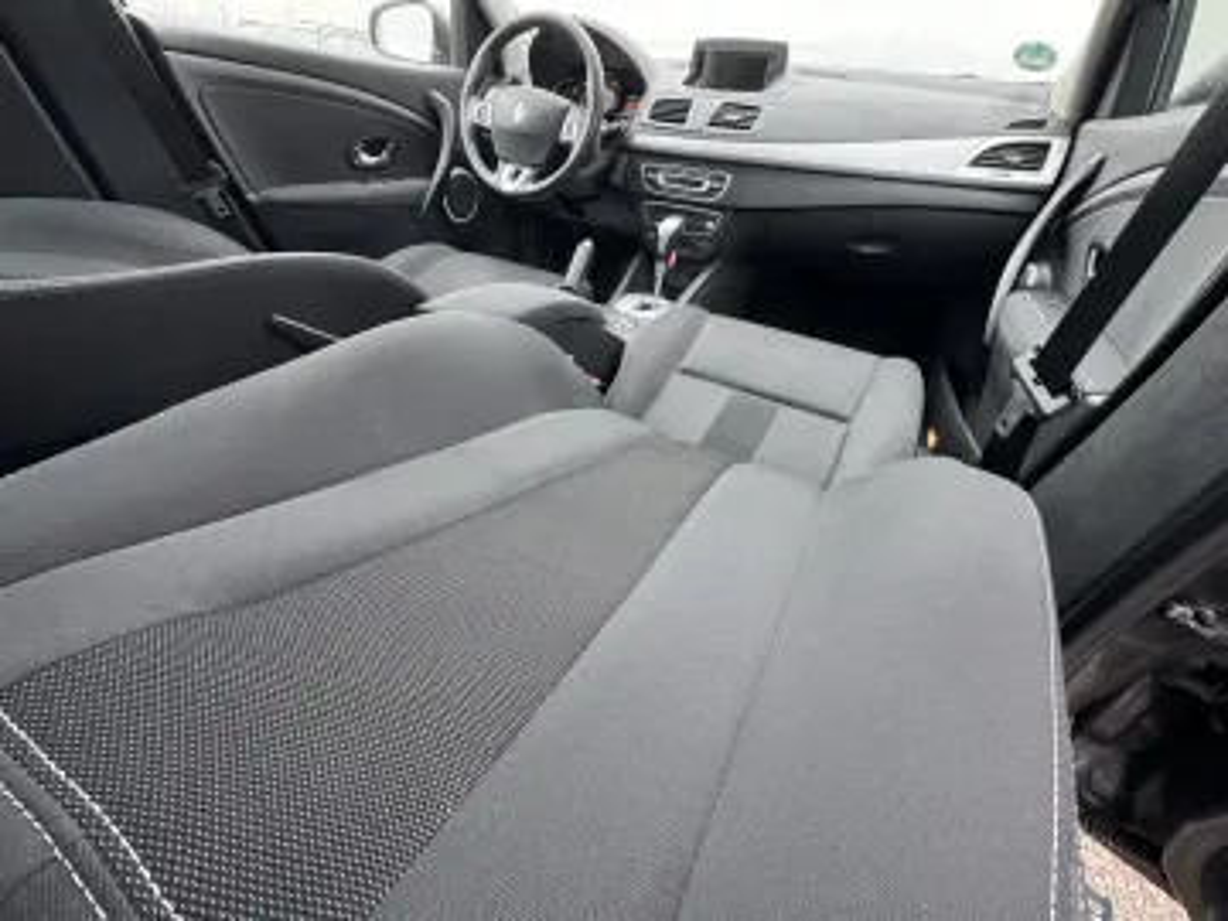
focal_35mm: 14
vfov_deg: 85.7
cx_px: 614
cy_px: 460
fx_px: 497
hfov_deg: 102.1
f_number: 2.2
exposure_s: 1/99
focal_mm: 2.22
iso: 250
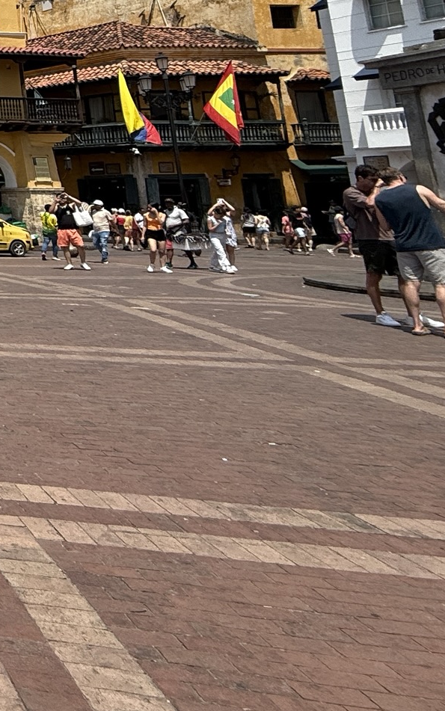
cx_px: -449
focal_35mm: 39
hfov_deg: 19.1
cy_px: 79
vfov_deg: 45.8
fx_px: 756
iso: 50
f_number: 2.2
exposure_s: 1/2165
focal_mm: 2.22
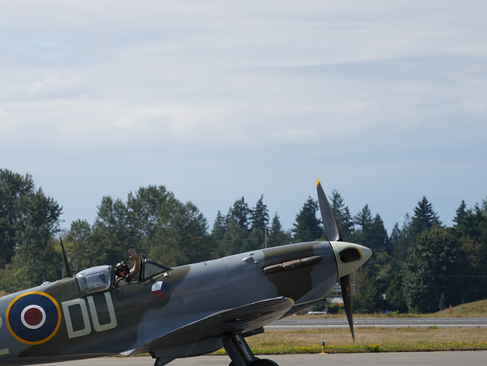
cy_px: 226
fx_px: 2940
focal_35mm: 209
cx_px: 65
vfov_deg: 7.1
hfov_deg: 9.4
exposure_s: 1/800
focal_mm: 114
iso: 100
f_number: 5.6
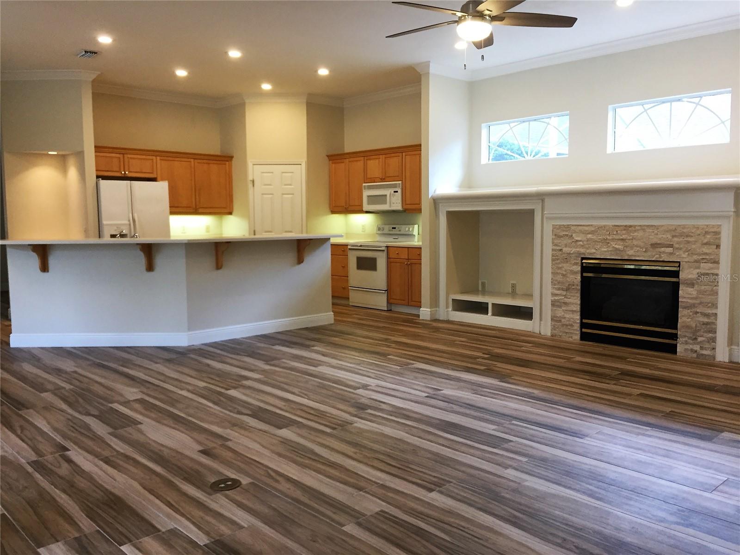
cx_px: 370
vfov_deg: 48.2
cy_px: 278
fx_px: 620
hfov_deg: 61.7
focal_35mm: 29
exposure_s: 1/30
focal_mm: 4.15
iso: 50
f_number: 2.2
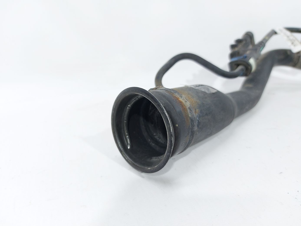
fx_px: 209
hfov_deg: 71.6
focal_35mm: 24
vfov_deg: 56.8
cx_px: 150
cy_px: 113
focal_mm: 5.23
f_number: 1.8
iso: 80
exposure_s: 1/50
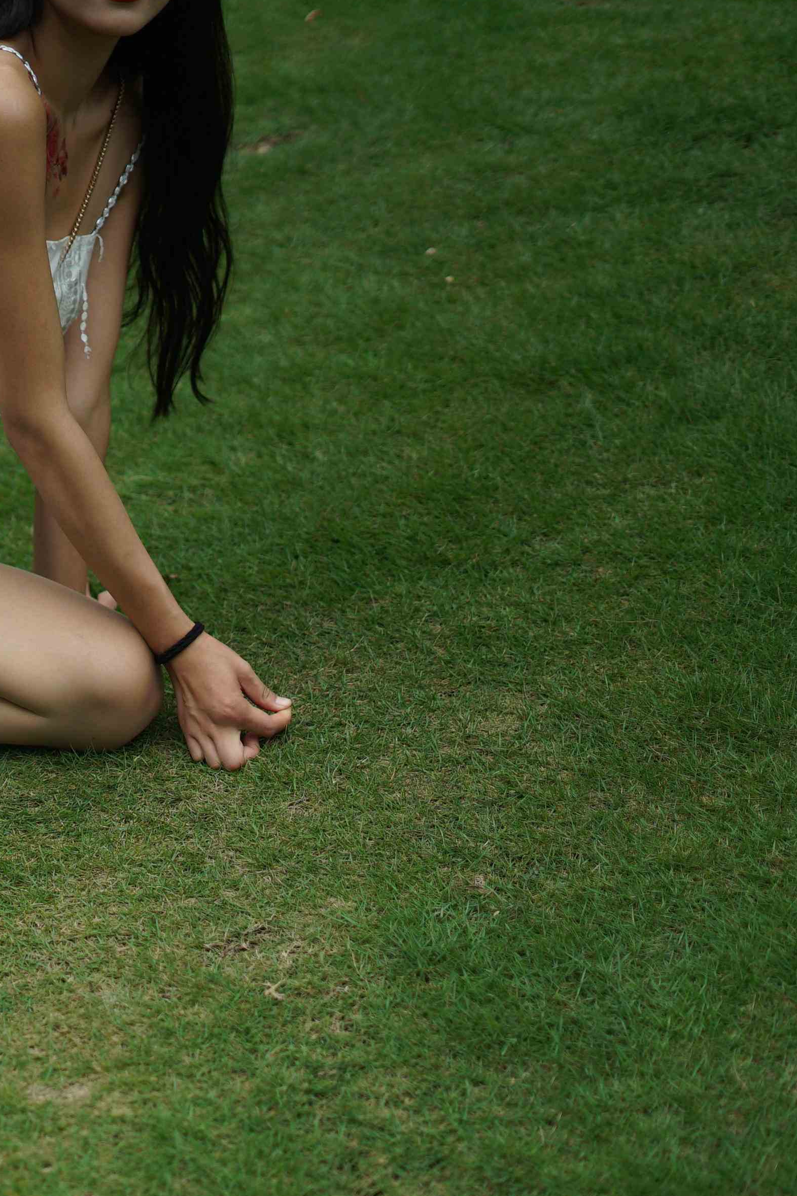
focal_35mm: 90
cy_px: 696
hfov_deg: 14.6
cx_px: -228
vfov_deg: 22.6
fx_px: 2989
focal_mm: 50
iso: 250
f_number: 1.8
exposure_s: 1/5000
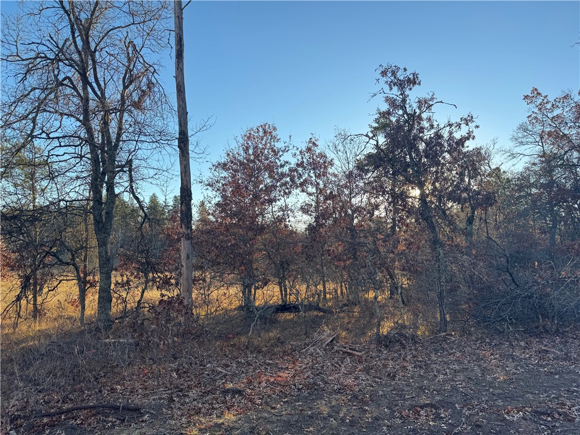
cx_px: 290
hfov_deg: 71.6
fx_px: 402
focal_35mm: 24
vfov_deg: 56.8
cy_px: 218
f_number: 1.78
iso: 80
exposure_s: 1/572
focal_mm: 6.76
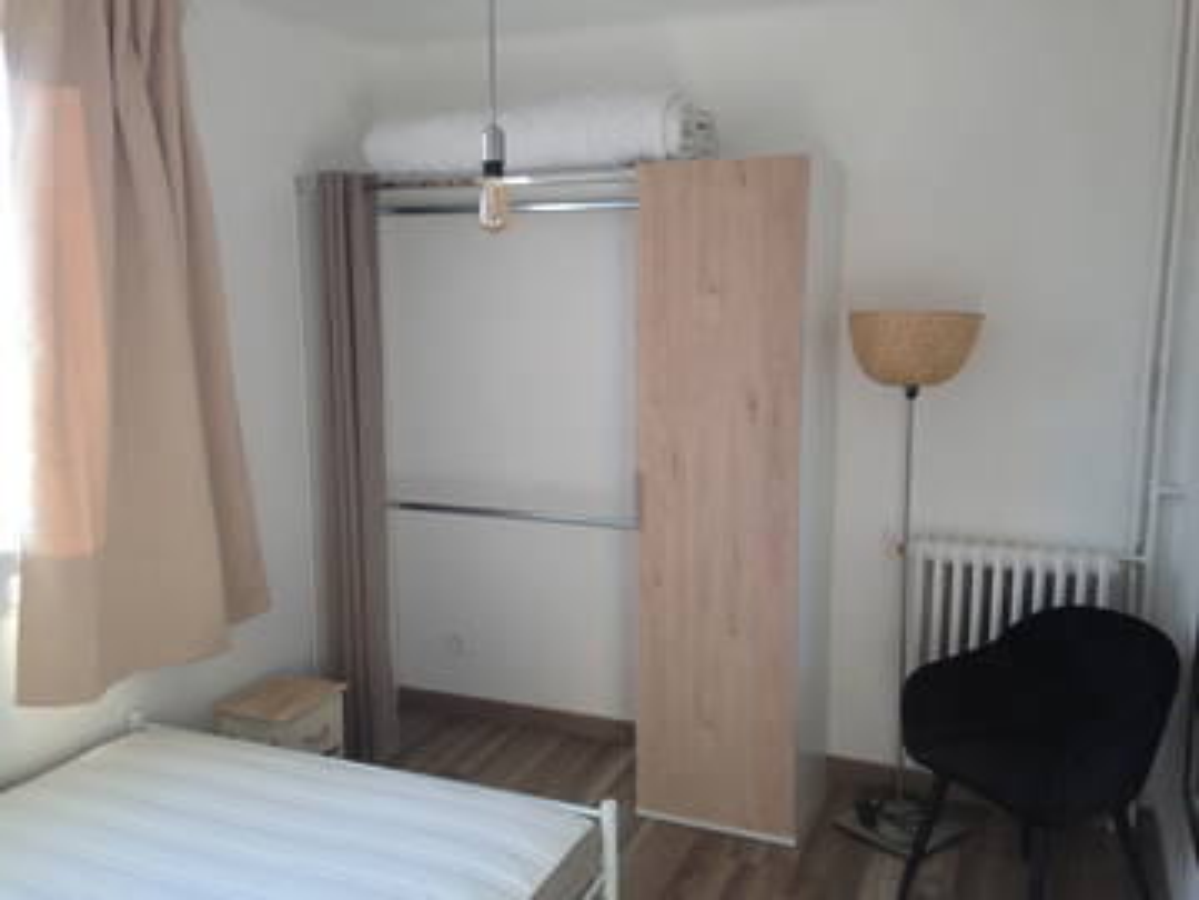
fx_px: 1143
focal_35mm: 33
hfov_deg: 55.4
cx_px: 600
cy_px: 450
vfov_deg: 42.9
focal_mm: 4.12
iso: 80
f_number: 2.4
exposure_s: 1/120
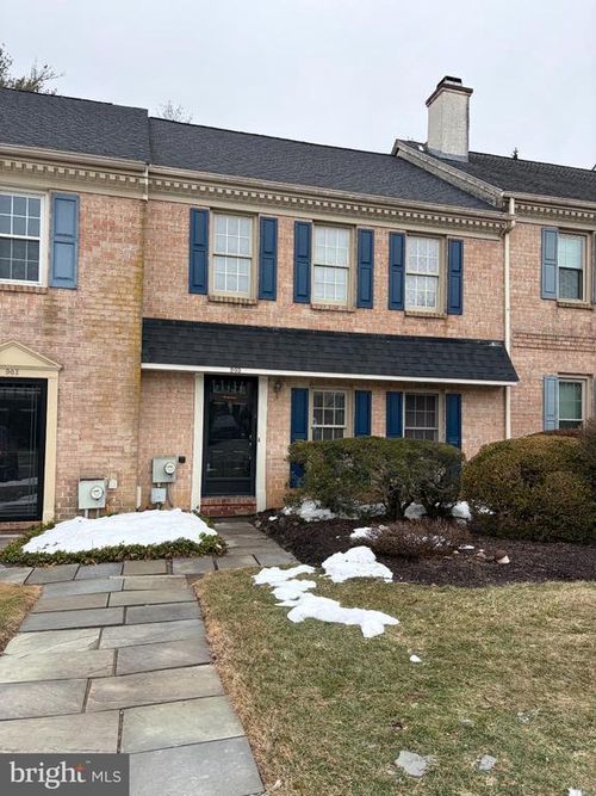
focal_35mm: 26
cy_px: 398
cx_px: 298
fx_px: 597
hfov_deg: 53.0
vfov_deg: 67.3
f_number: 1.6
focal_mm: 5.96
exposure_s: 1/830
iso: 50
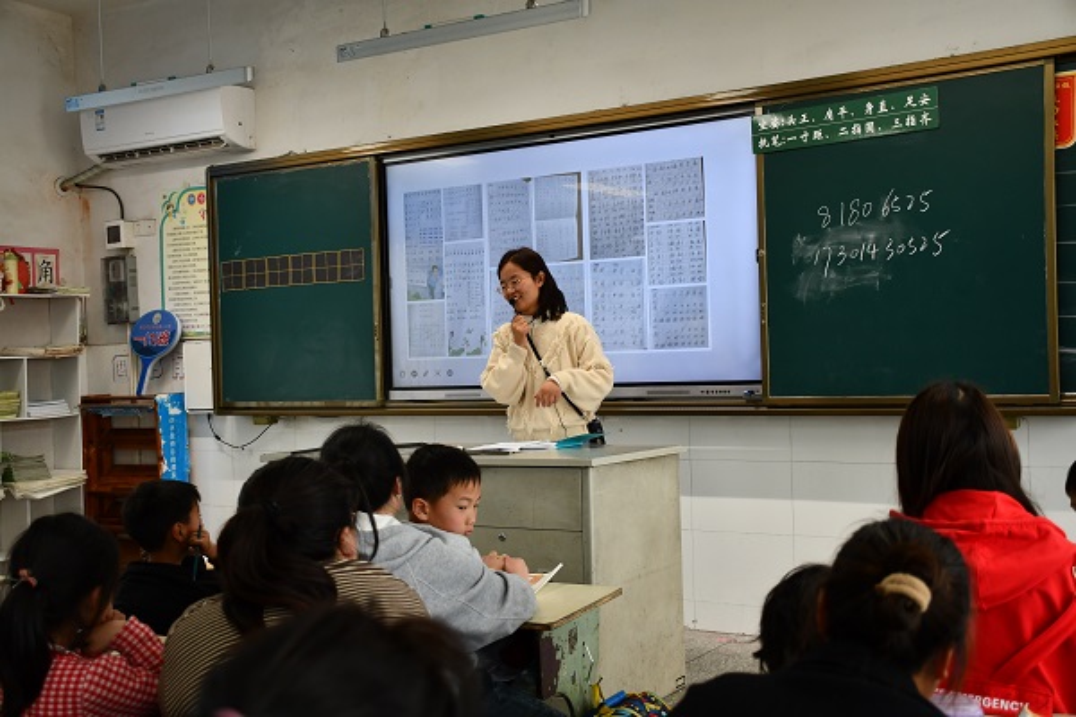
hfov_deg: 48.5
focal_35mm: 40
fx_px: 1195
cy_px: 358
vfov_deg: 33.4
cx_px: 538
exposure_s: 1/250
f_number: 4
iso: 640
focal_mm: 27
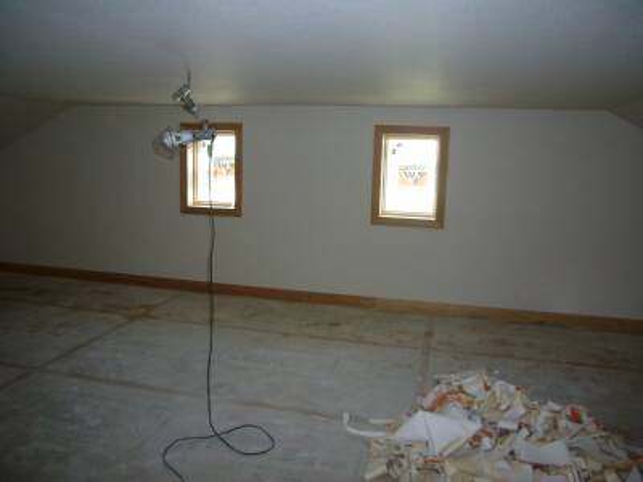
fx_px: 520
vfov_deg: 49.7
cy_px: 241
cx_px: 322
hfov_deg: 63.4
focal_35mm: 28
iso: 100
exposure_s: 1/30
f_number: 2.8
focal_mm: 4.6
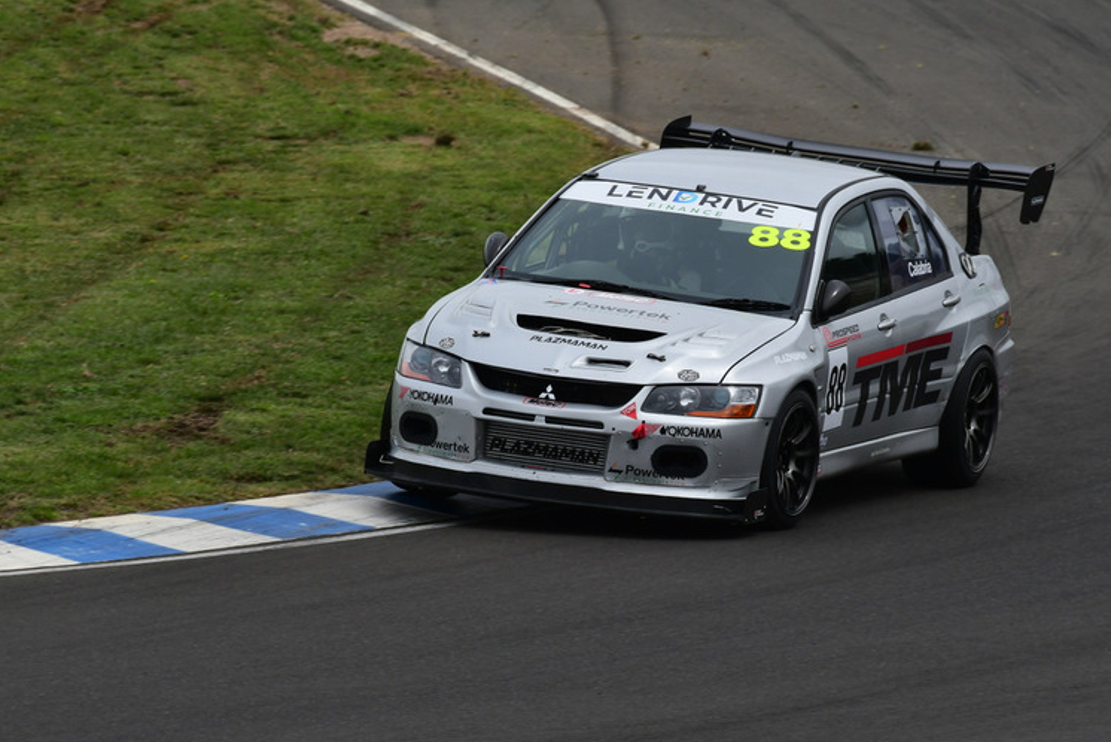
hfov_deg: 2.8
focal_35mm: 724
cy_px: 367
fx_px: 22351
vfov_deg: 1.9
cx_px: 581
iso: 400
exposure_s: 1/640
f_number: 11
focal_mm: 450
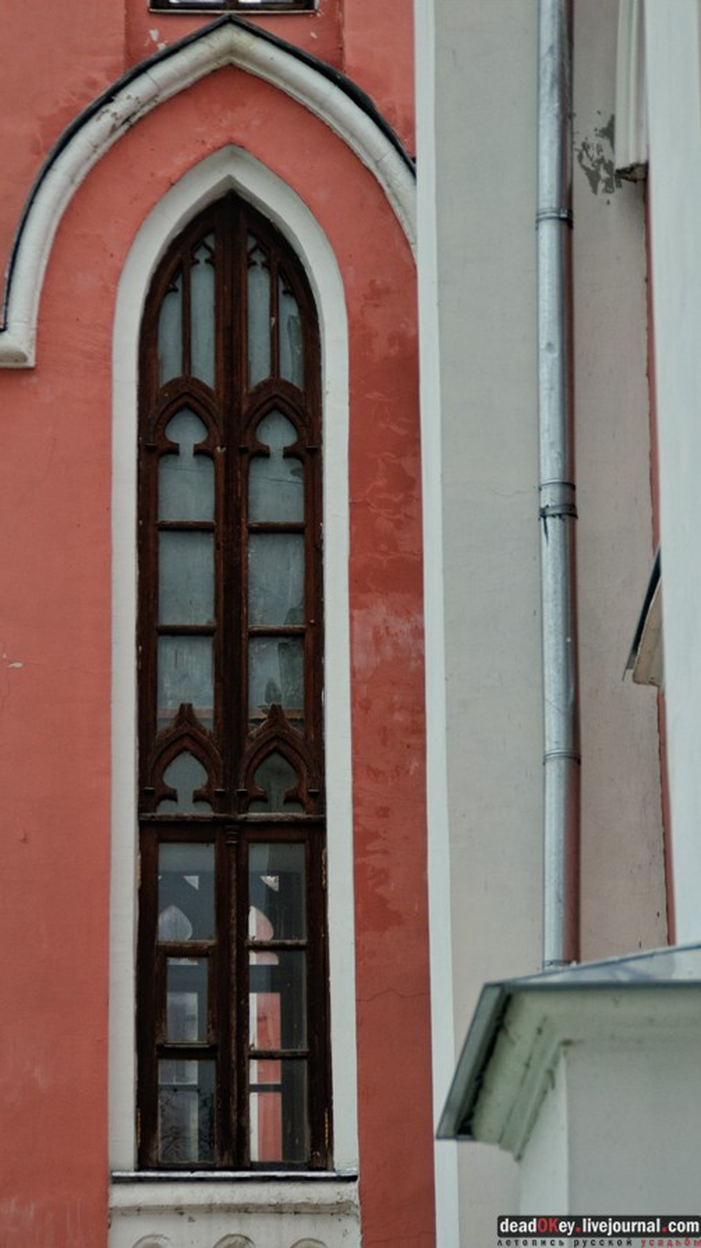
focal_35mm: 161
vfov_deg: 13.4
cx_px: 292
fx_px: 5324
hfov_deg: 7.5
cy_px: 622
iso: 320
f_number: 5.6
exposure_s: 1/320
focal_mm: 102
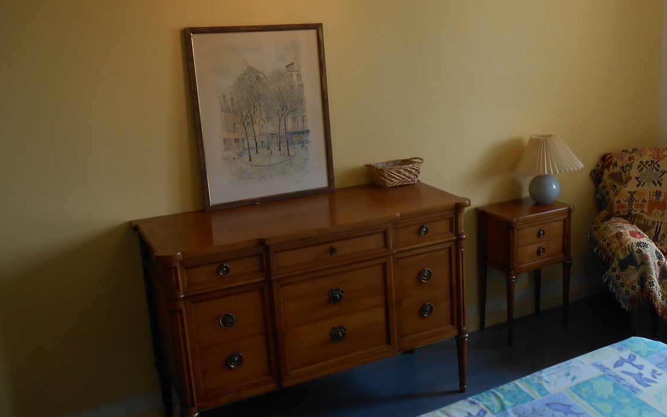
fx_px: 709
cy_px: 180
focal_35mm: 39
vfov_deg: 32.7
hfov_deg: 49.3
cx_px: 455
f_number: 3.5
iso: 80
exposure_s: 1/40
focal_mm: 4.6
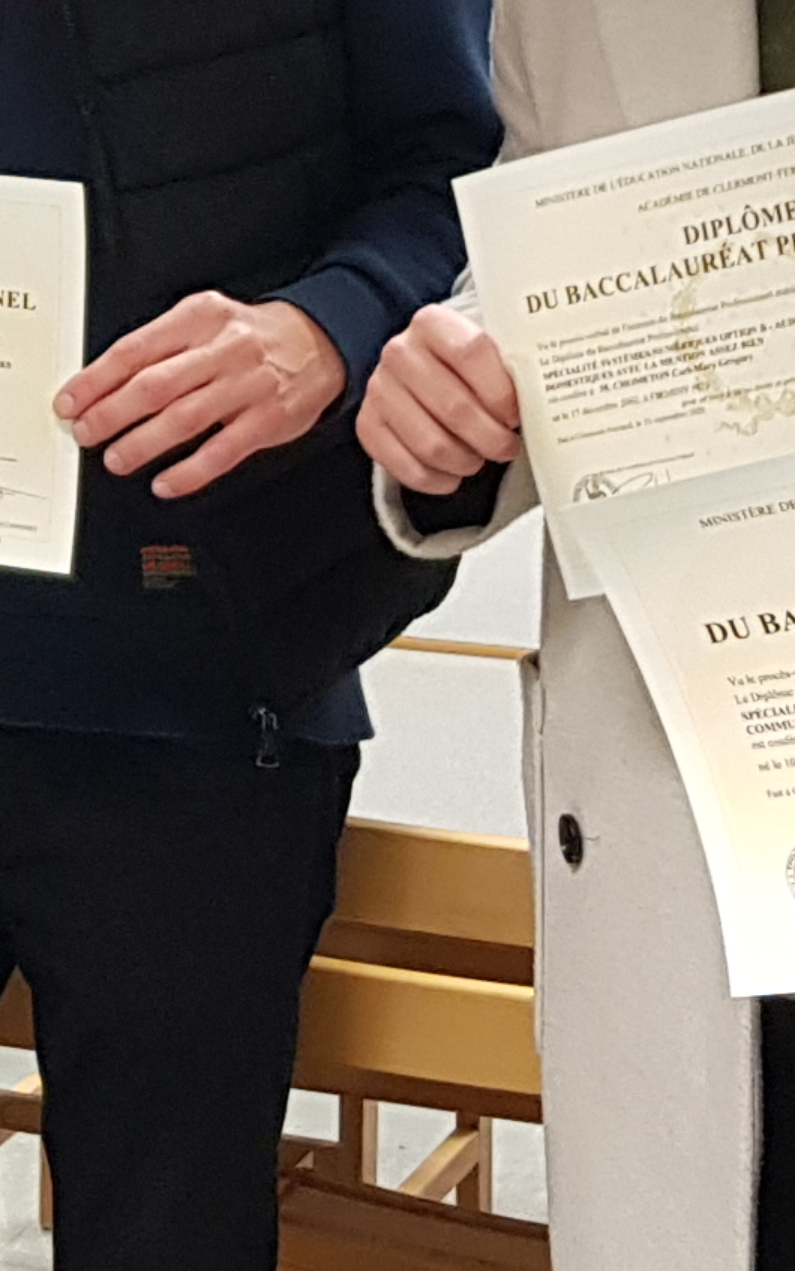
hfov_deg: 9.6
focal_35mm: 131
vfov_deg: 15.5
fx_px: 4541
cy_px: -171
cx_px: -550
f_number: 1.7
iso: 160
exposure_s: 1/50
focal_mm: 4.2
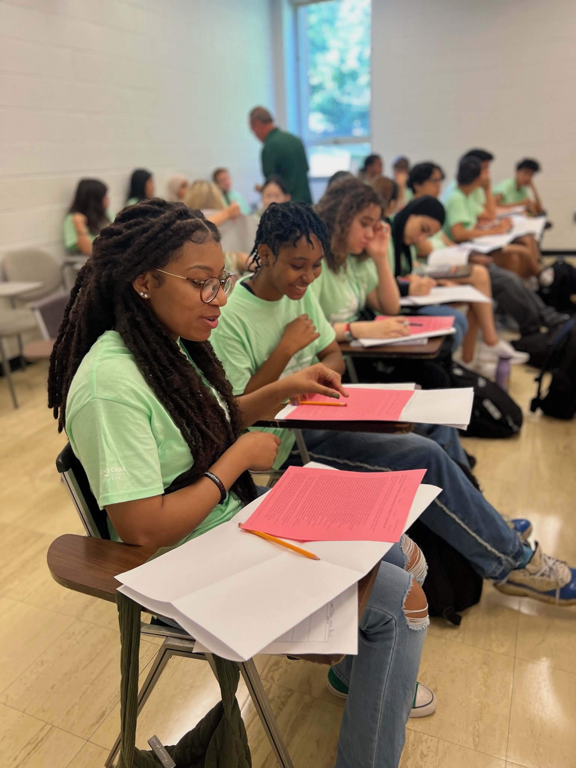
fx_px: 577
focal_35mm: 26
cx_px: 288
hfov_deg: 53.1
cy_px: 384
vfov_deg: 67.3
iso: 125
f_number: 1.5
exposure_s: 1/120
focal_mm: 5.7
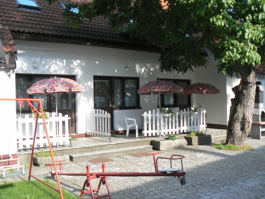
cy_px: 100
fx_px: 276
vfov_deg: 39.7
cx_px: 132
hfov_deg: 51.4
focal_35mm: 36
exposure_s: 1/200
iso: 80
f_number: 2.8
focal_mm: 6
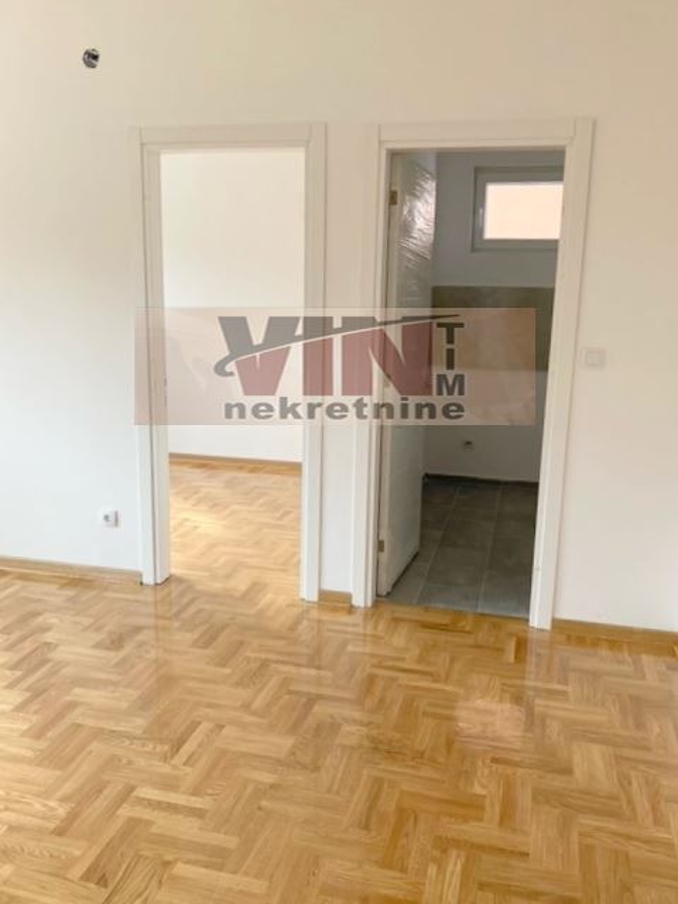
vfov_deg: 63.4
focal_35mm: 28
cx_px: 339
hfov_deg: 49.7
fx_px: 731
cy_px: 452
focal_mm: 3.99
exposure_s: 1/121
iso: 40
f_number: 1.8
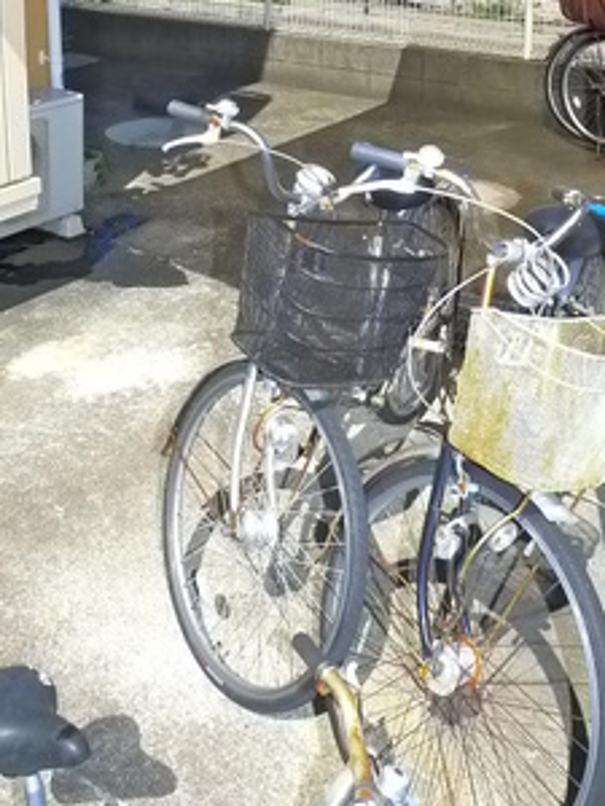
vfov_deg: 31.9
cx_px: 332
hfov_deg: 26.1
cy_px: 16
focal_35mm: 56
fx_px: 1305
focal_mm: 5.1
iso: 400
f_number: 4
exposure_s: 1/640
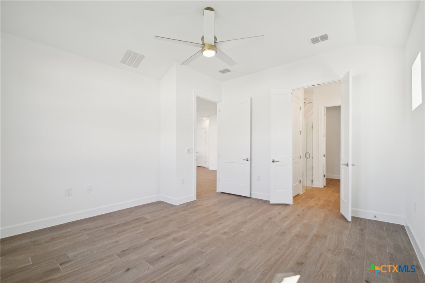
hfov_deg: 100.4
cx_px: 212
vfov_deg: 77.3
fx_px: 177
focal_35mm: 15
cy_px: 142
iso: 400
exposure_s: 1/30
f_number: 8
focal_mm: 10
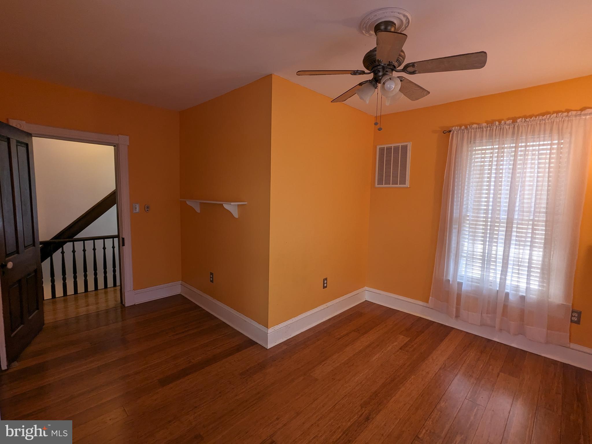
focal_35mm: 16
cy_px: 222
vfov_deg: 78.1
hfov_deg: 94.5
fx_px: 274
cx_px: 296
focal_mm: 2.35
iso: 72
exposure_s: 1/40
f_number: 2.2
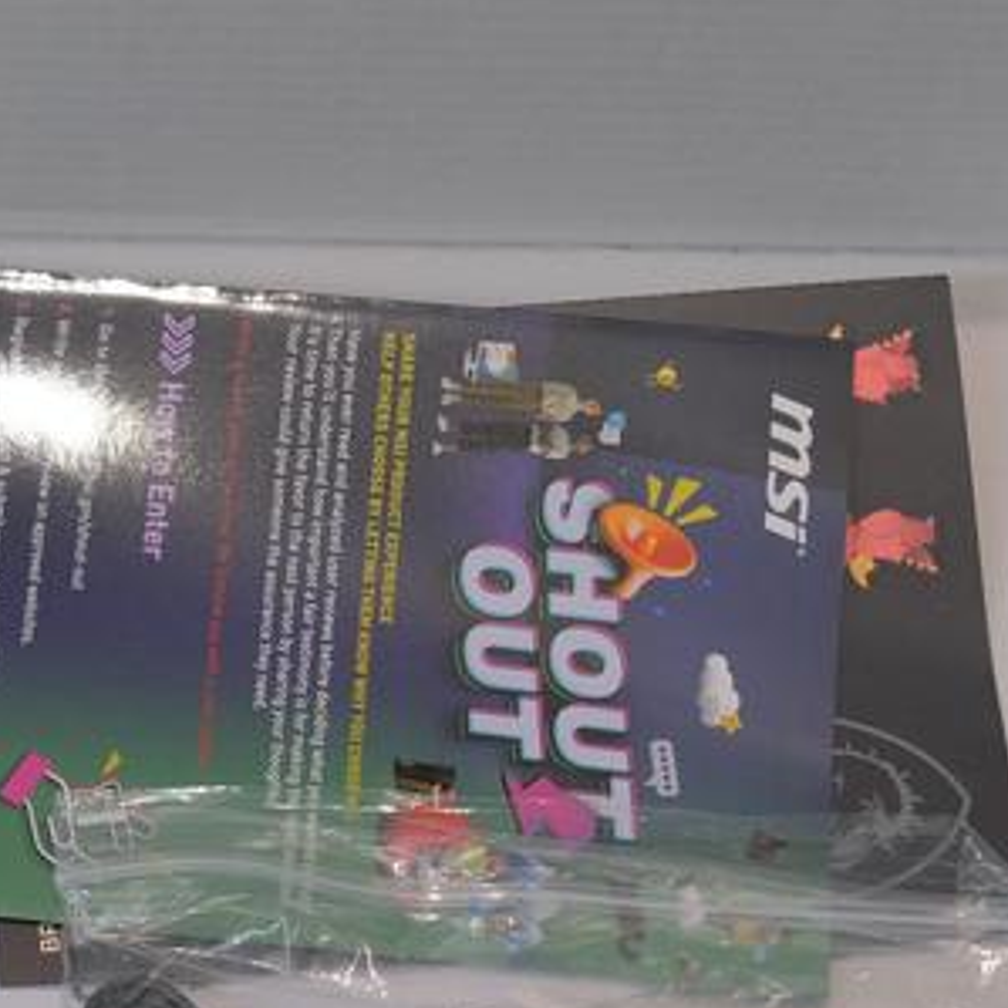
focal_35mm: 135
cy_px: 863
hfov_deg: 12.8
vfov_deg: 12.8
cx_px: 24
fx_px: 4448
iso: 500
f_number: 4
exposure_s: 1/42
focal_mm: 29.2
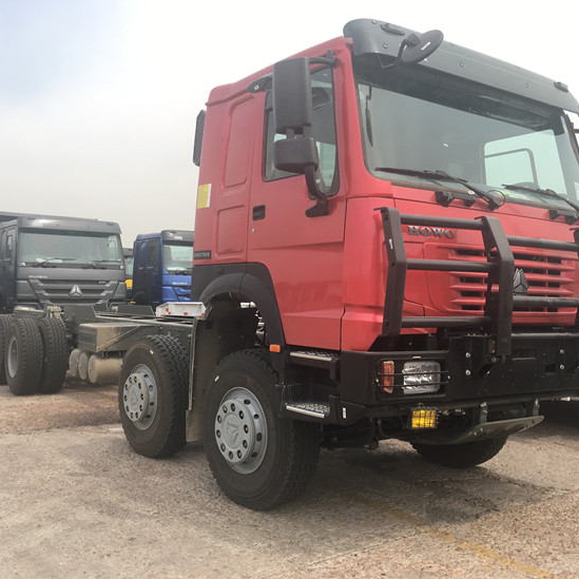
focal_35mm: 35
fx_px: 662
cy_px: 286
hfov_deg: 47.1
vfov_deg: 47.2
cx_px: 321
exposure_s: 1/777
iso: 25
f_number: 2.2
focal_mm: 4.15
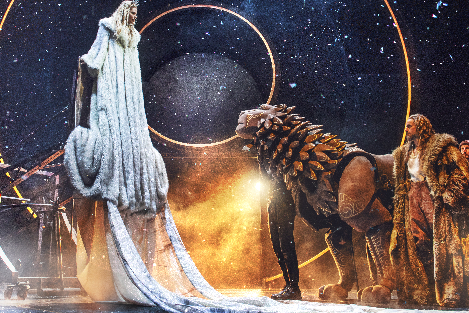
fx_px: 469
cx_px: 214
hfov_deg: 53.0
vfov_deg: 36.5
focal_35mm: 36
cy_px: 101
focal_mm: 24
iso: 800
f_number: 4
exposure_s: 1/125
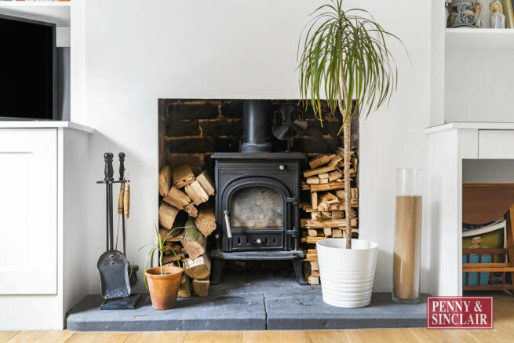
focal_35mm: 35
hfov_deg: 54.4
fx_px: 500
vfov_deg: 37.9
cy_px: 172
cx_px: 257
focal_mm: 35
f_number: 2.8
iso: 1000
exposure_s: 1/250
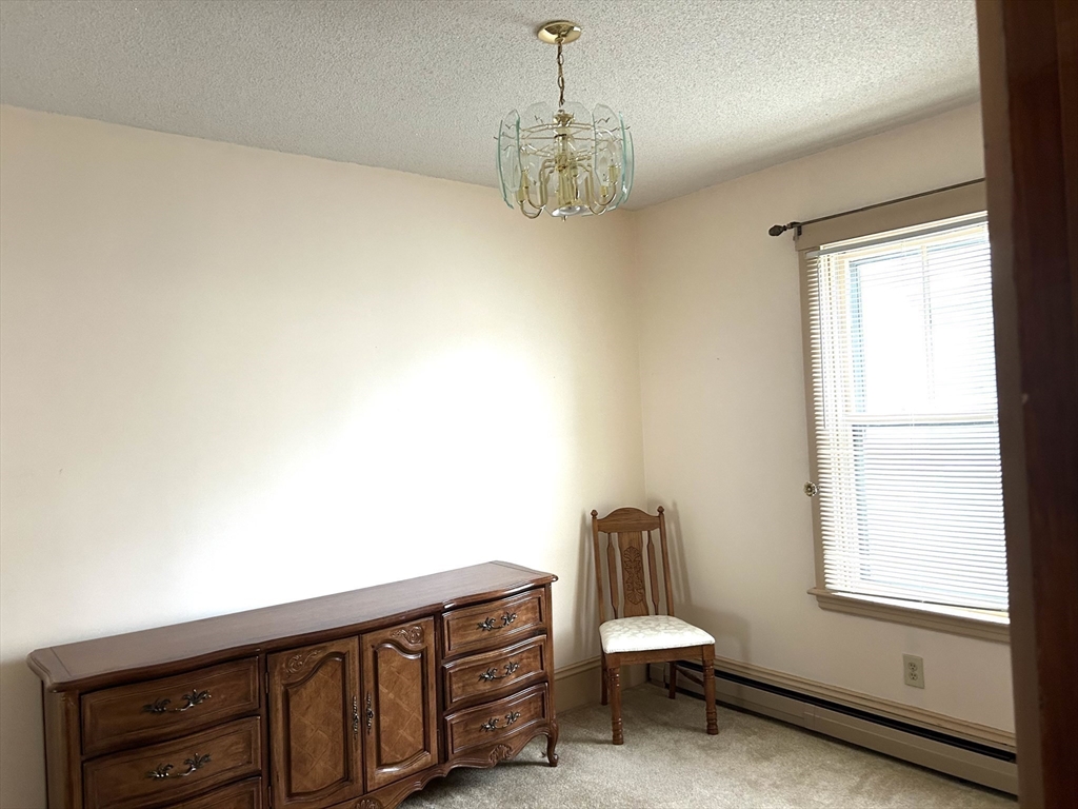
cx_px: 539
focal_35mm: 26
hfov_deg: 67.3
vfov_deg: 53.1
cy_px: 404
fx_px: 810
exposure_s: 1/60
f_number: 1.5
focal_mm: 5.7
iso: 160
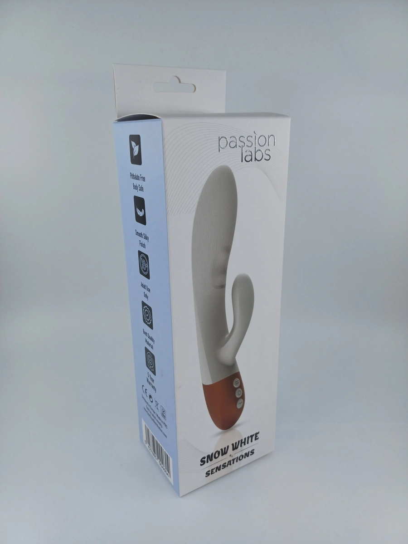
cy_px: 272
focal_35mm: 25
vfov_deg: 69.4
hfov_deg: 54.9
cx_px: 204
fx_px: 393
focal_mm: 4.65
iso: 50
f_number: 1.8
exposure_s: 1/630
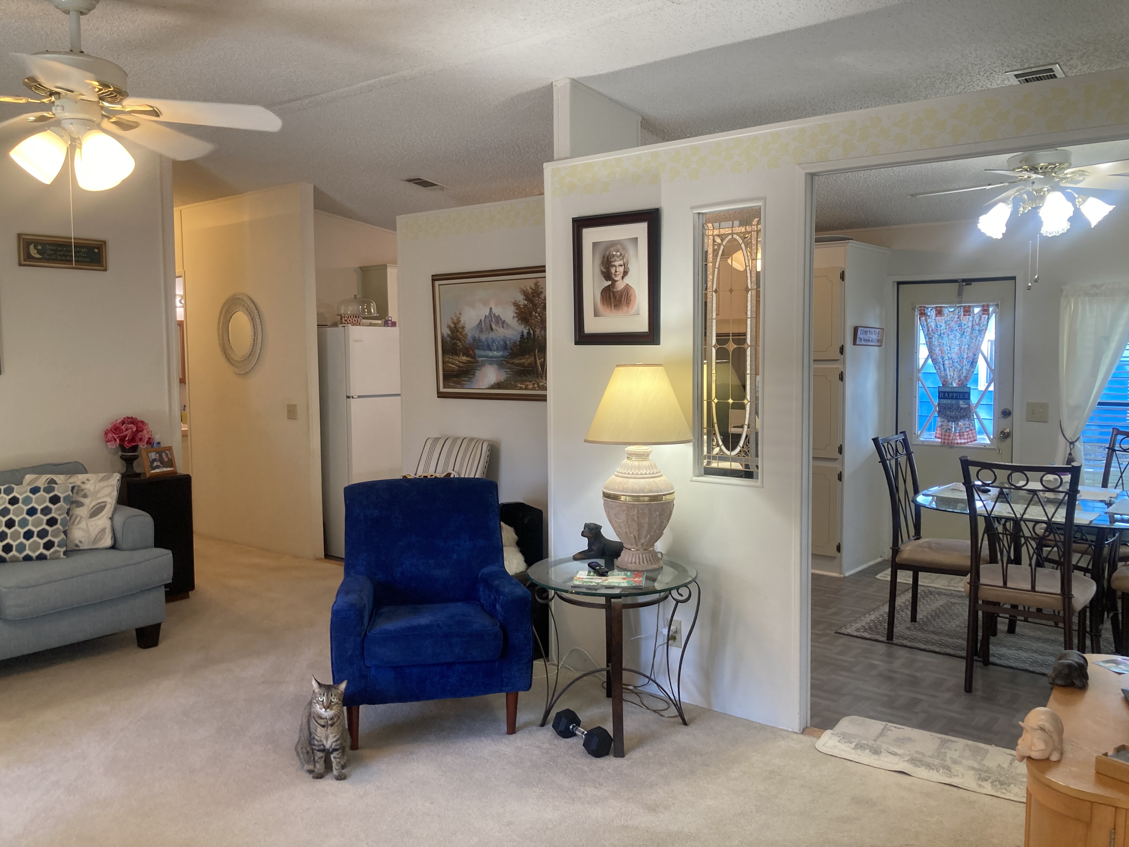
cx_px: 564
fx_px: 913
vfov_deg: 49.7
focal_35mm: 28
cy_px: 424
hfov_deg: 63.4
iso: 80
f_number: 1.8
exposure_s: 1/60
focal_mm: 3.99
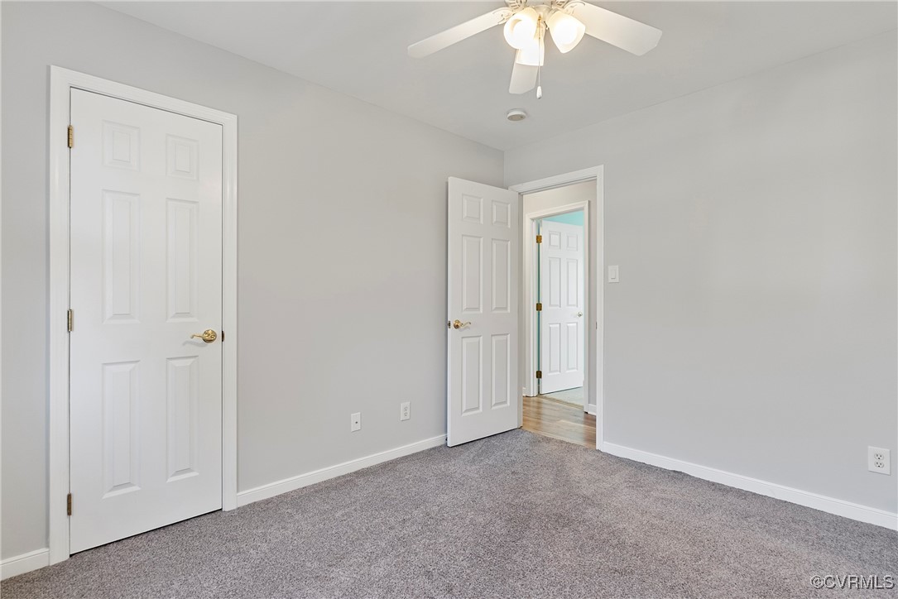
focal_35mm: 18
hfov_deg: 91.6
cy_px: 300
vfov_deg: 68.9
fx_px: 437
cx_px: 449
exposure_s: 1/13
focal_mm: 17.5
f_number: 8
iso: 800
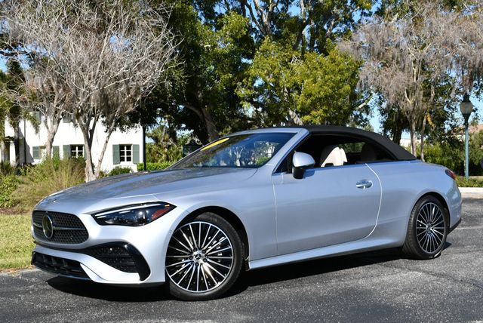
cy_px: 162
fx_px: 645
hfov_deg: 41.1
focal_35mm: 48
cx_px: 242
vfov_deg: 28.1
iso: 100
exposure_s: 1/250
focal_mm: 24
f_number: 8
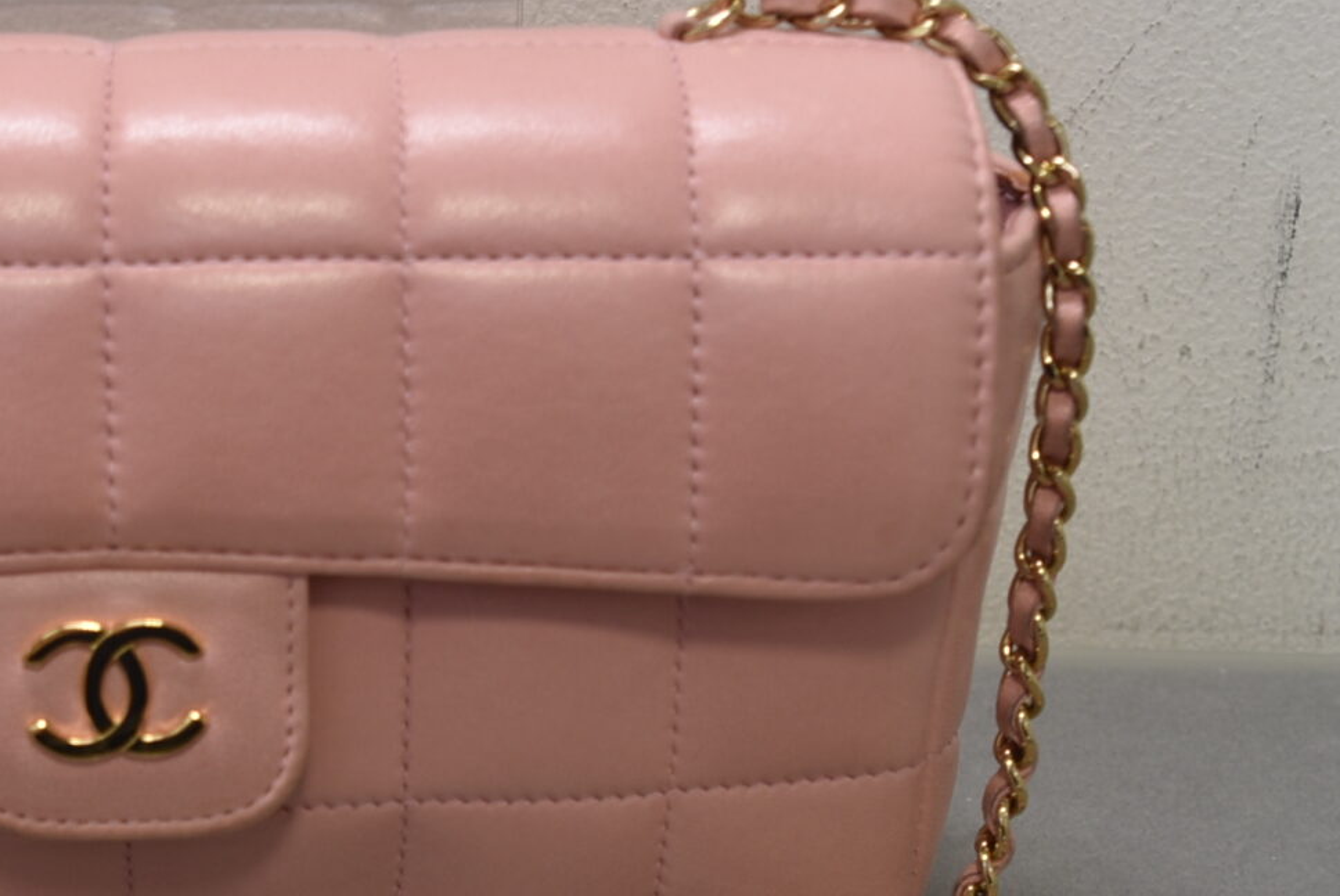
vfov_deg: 16.3
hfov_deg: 23.9
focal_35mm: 83
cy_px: 740
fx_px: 3104
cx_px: 244
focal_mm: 21
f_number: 5.6
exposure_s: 1/13
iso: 100
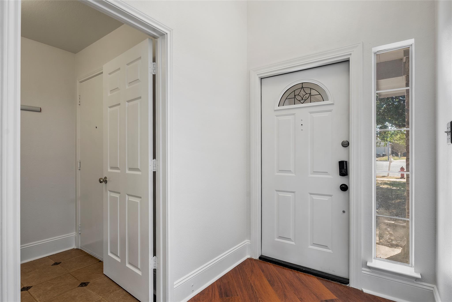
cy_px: 151
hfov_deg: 90.0
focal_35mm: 18
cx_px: 226
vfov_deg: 67.4
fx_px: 226
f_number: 8
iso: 125
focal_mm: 18
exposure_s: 3.2
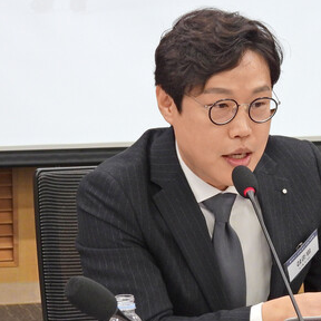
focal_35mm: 230
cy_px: 204
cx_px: 262
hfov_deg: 7.6
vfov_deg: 7.6
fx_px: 2413
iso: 400
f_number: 5
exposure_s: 1/50
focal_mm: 22.3
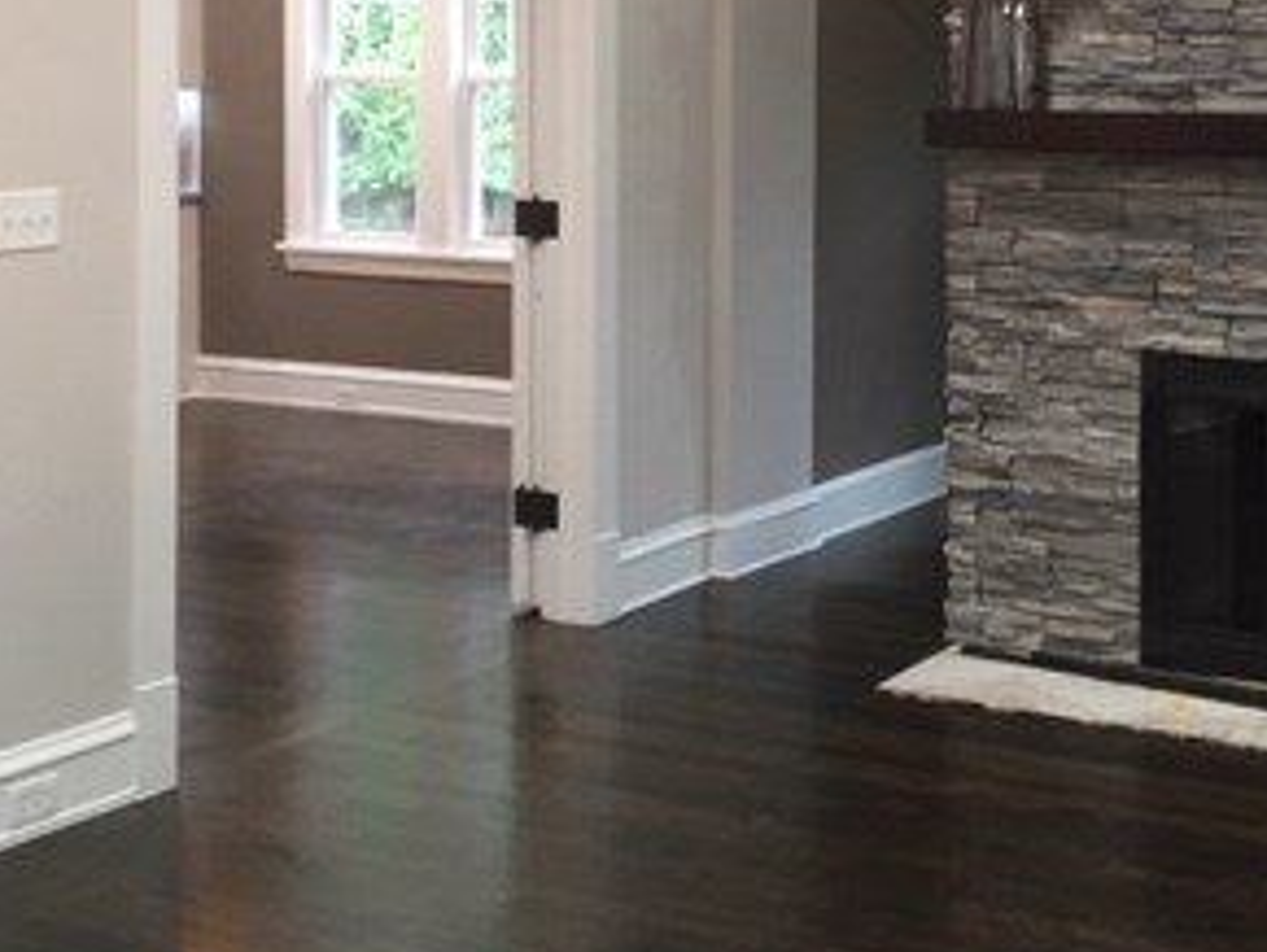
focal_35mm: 64
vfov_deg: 22.4
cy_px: 105
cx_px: 826
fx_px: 2344
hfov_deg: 30.1
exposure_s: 1/30
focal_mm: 4.15
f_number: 2.2
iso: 100
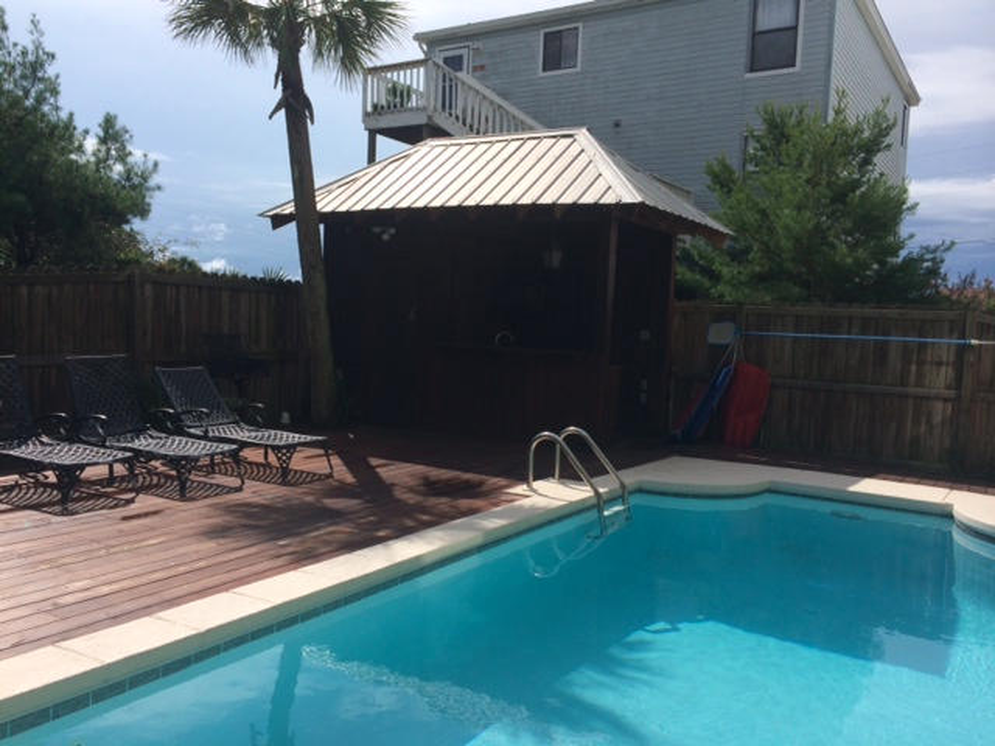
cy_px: 373
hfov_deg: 60.0
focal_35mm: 30
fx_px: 862
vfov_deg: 46.8
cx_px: 498
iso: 40
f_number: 2.2
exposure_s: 1/3731
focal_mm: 4.12
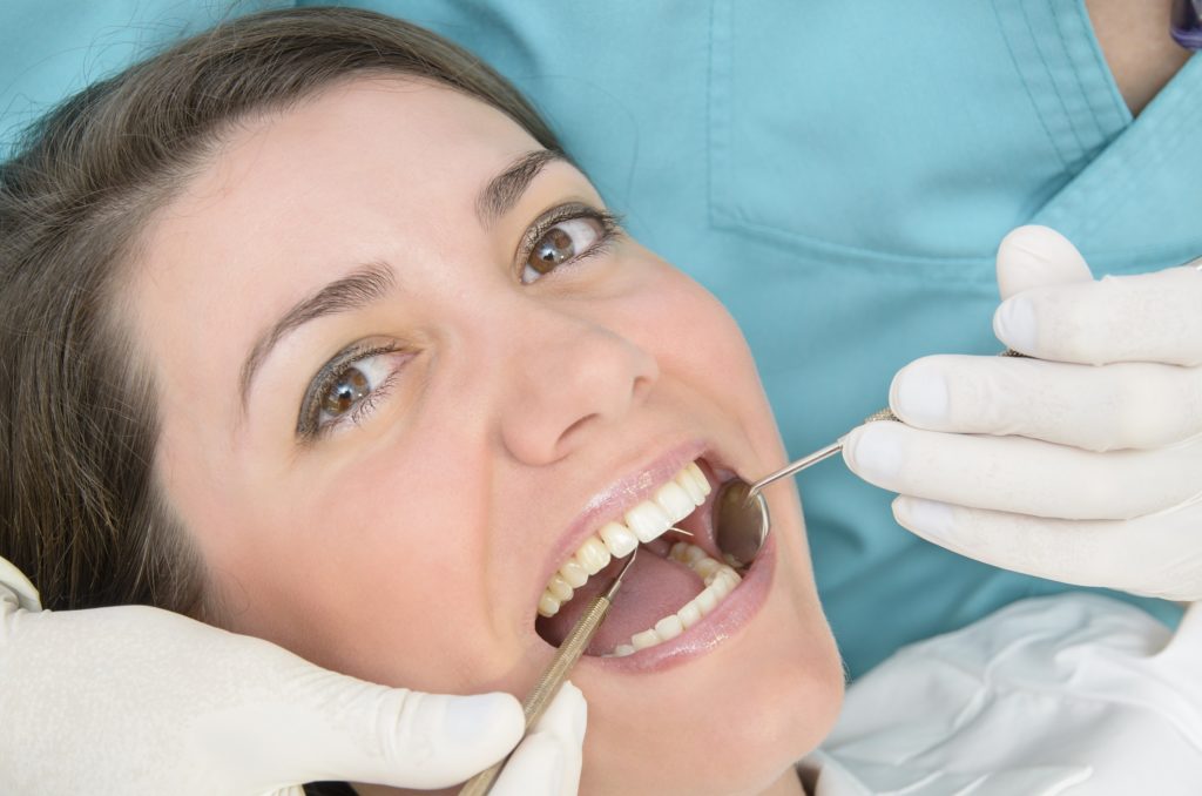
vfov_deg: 20.1
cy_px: 398
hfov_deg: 29.9
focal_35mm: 68
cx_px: 601
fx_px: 2249
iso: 160
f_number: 5.6
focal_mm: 45
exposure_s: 1/80
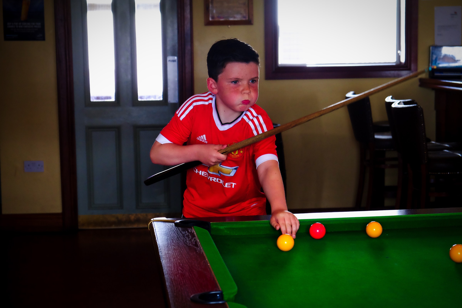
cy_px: 154
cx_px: 231
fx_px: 975
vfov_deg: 17.9
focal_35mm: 76
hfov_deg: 26.7
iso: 3200
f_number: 5
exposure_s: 1/220
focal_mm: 50.5
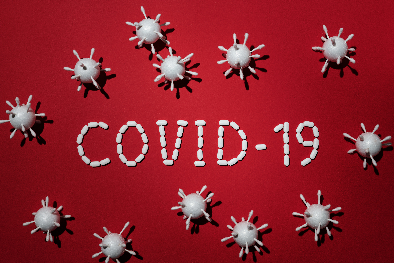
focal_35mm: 50
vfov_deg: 27.0
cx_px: 197
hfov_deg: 39.6
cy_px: 132
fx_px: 547
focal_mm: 50
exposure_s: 1/160
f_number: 7.1
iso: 100
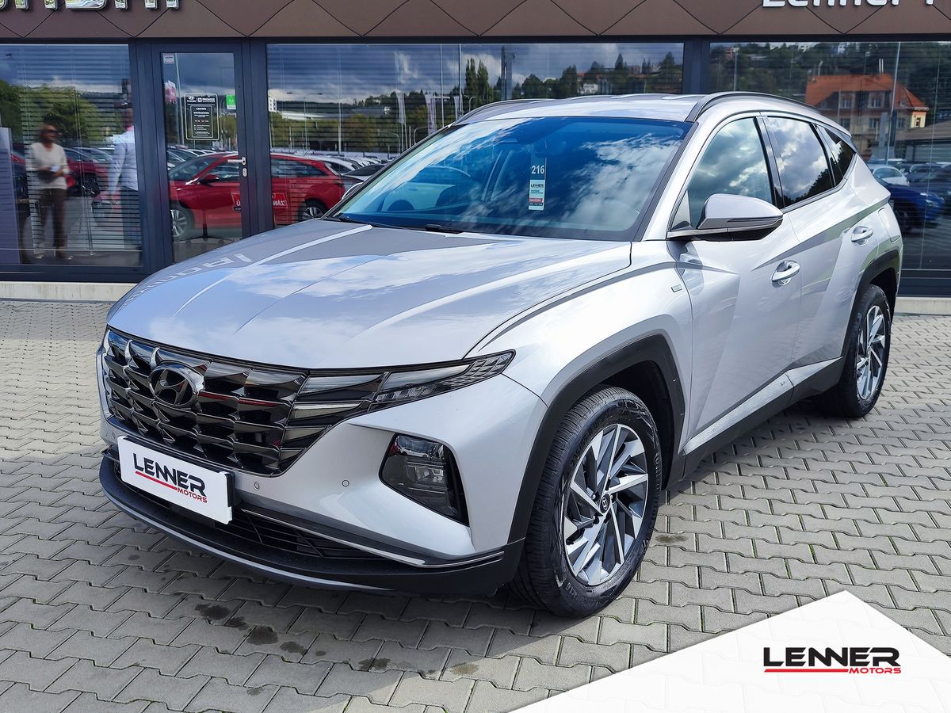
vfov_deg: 58.9
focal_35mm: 23
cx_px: 476
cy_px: 356
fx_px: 632
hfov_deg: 73.9
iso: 50
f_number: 1.69
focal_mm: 7.01
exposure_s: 1/669
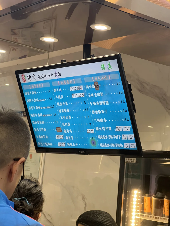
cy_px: 114
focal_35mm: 78
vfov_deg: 25.0
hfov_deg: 18.9
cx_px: 85
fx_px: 511
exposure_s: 1/50
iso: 250
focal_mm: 9
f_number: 2.8
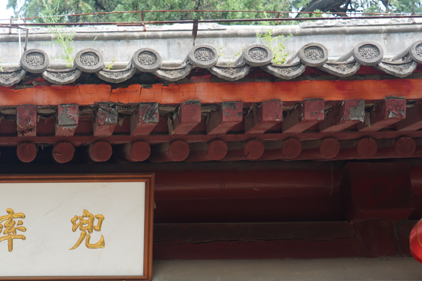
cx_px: 3
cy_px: 332
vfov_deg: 16.4
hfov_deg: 24.3
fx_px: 938
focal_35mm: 80
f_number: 4
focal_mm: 33
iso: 160
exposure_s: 1/160
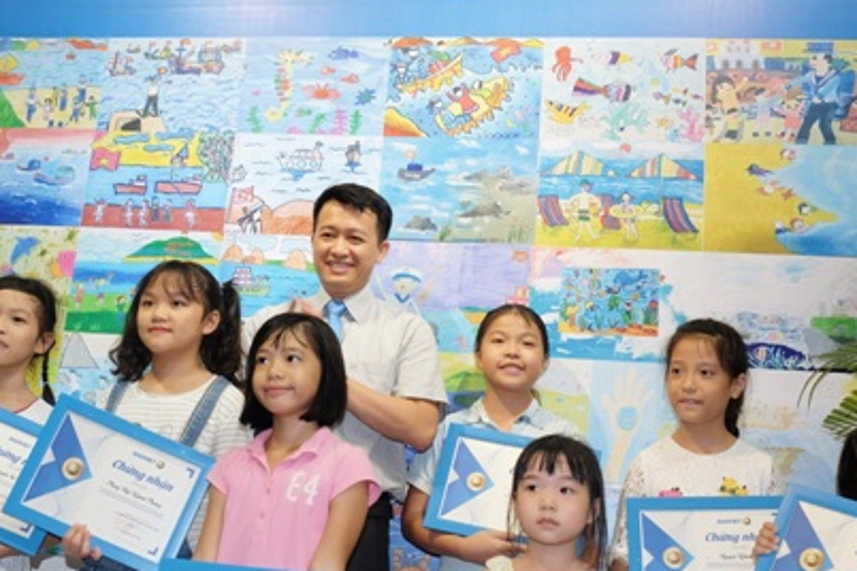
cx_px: 379
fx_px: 1024
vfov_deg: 31.1
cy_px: 331
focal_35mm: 43
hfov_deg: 45.4
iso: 250
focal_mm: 18
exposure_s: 1/60
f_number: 3.5
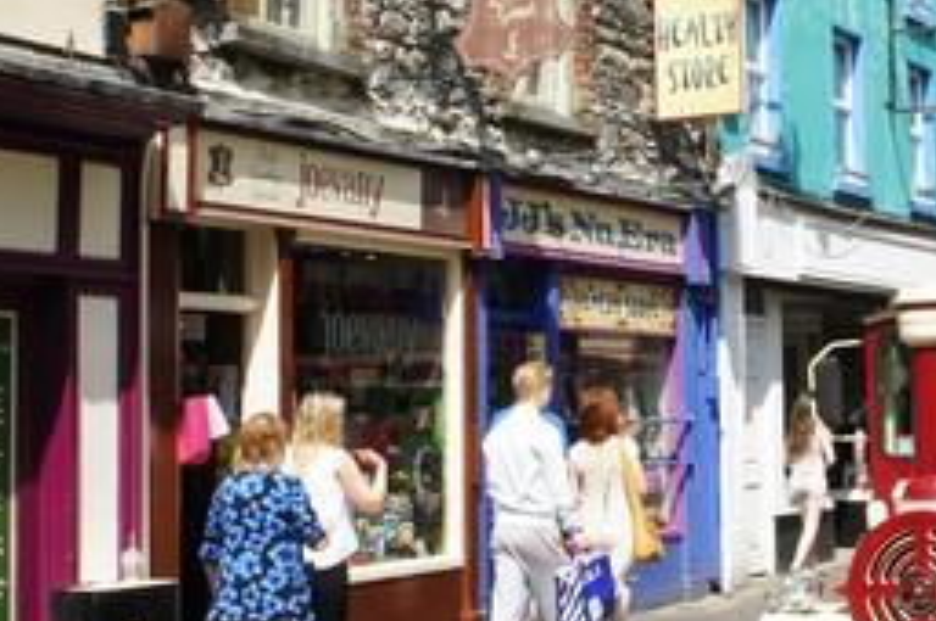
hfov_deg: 26.4
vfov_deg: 18.1
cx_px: 793
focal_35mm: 75
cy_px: 190
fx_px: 1948
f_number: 11
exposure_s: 1/250
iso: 250
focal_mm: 20
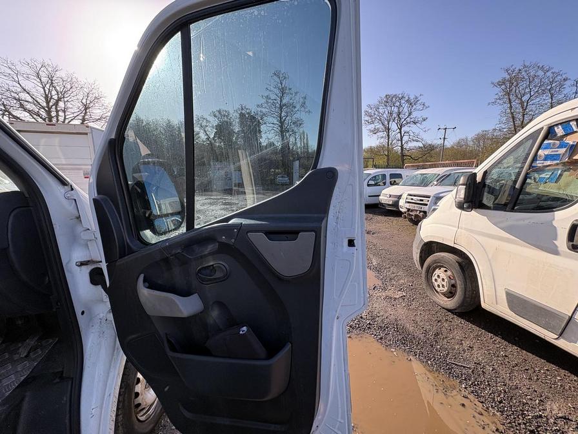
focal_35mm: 14
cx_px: 289
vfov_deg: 85.7
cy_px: 217
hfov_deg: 102.1
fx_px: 234
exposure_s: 1/256
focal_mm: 2.22
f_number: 2.2
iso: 40
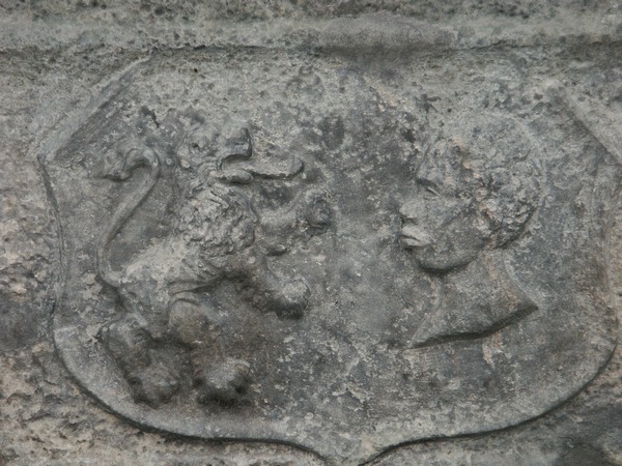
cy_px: 233
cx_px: 311
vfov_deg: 8.6
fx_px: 3109
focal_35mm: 173
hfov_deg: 11.4
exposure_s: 1/180
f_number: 3.5
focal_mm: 43.73
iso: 125
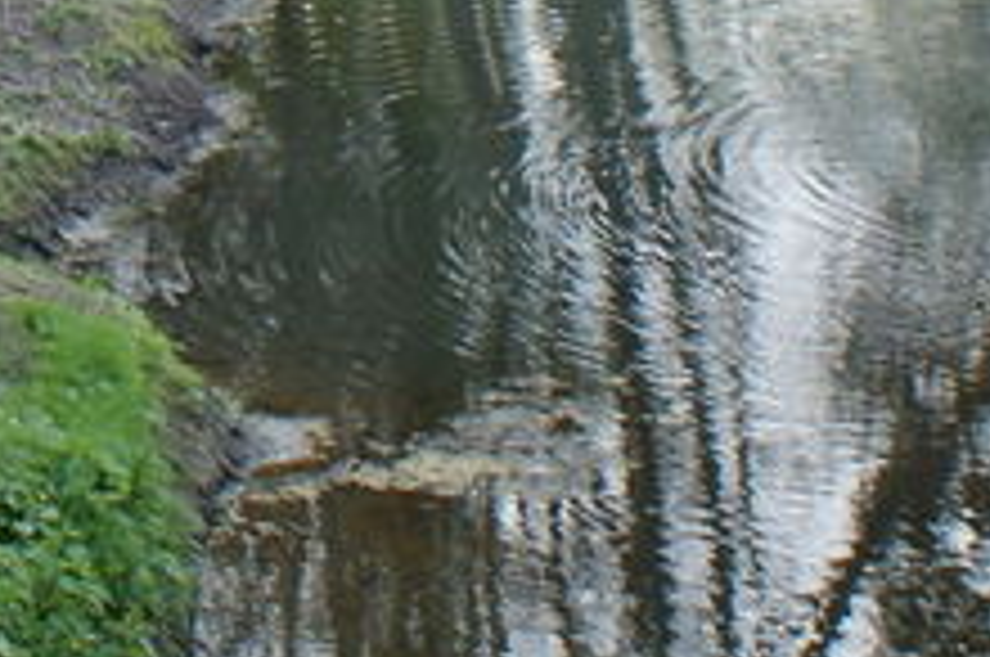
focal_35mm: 166
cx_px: -284
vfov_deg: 8.1
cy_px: -360
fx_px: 4558
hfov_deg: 12.1
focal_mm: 18
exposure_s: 1/40
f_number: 5
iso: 100
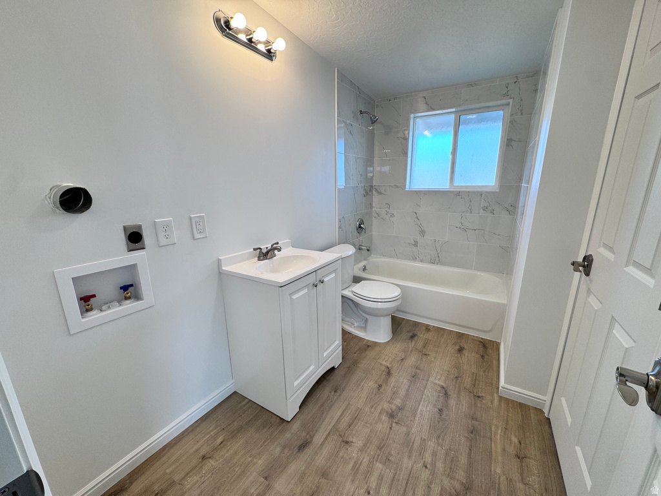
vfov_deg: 85.7
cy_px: 248
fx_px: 267
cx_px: 330
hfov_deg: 102.1
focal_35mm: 14
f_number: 2.2
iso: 80
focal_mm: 2.22
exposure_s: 1/120
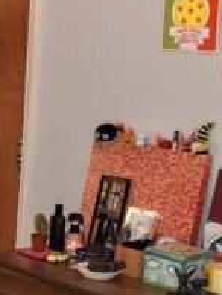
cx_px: -252
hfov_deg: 12.0
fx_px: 913
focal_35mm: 107
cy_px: 195
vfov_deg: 18.3
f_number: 5
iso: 800
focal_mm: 22
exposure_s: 1/100
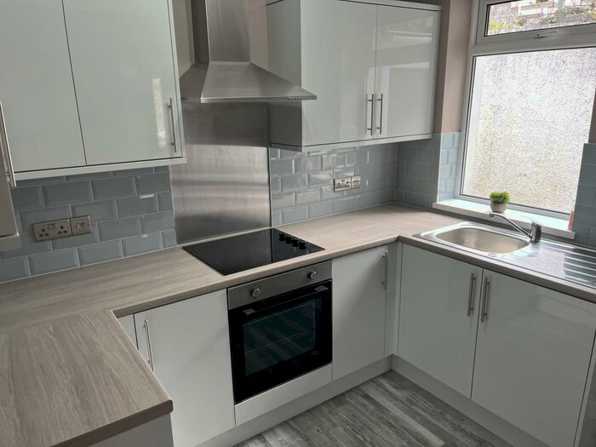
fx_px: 448
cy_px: 224
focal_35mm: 26
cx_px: 298
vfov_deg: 53.1
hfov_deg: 67.3
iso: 80
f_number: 1.6
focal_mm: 5.1
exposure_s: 1/100
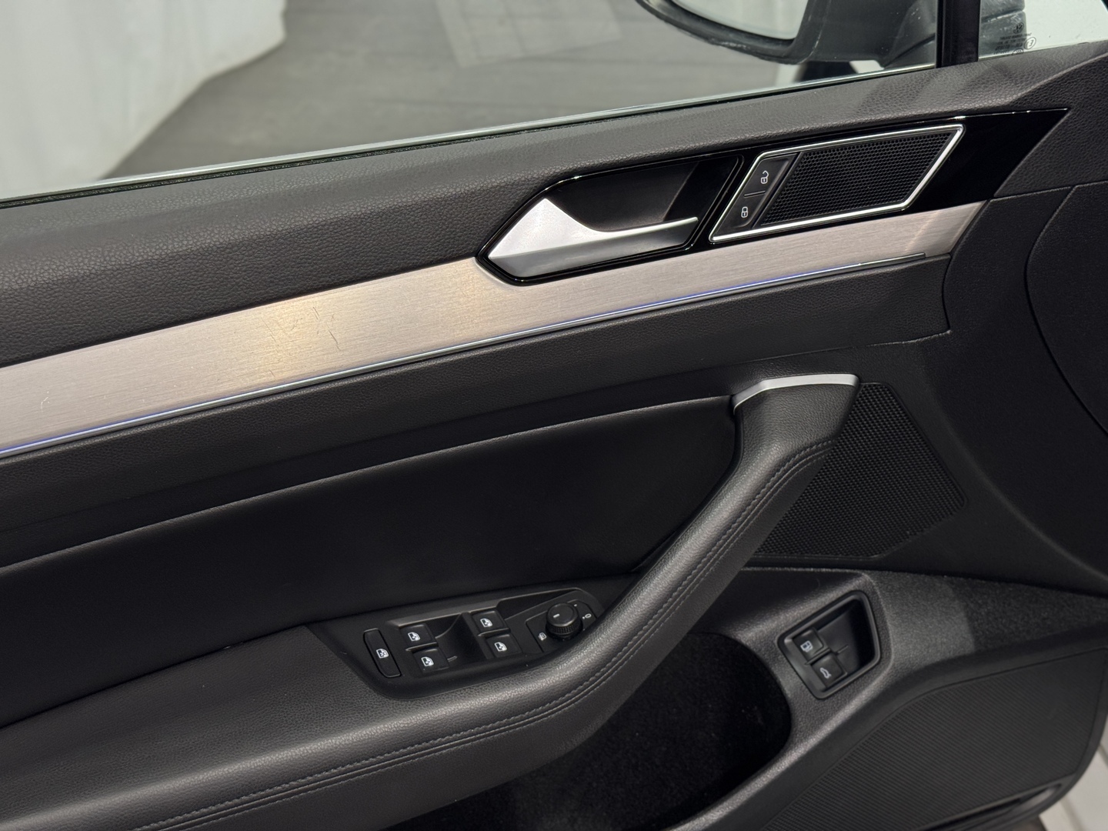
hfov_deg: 39.7
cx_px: 554
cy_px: 416
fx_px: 1536
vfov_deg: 30.3
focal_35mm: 48
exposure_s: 1/100
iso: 160
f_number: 1.78
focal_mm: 6.76
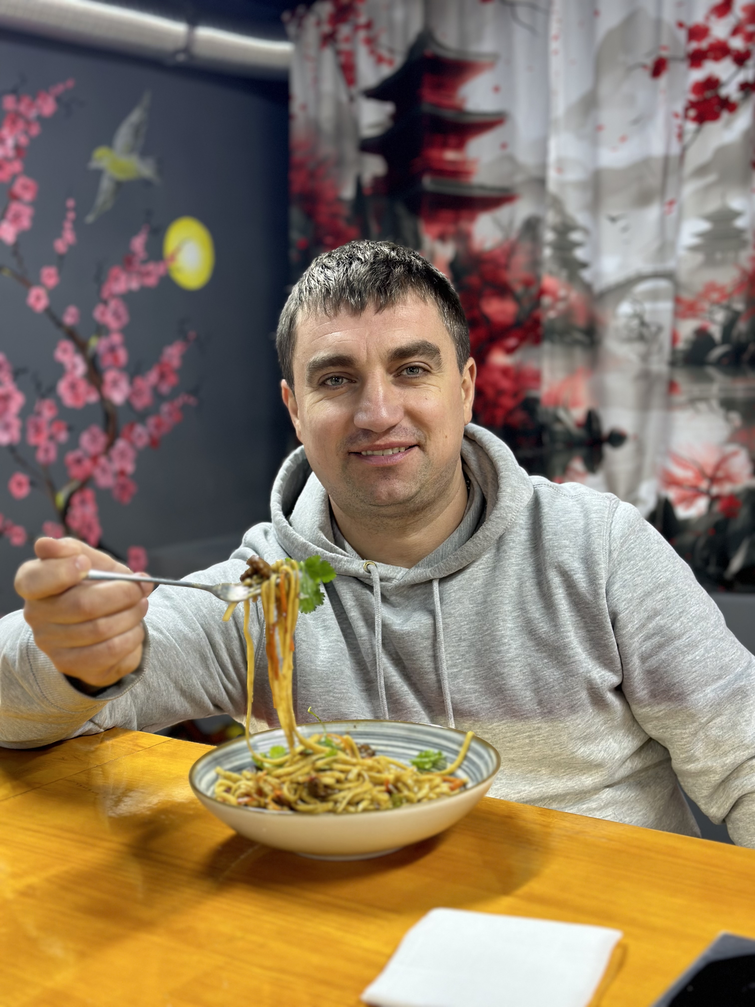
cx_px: 378
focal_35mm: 48
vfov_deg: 39.7
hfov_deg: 30.3
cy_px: 504
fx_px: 1396
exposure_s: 1/50
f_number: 1.78
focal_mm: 6.86
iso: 125
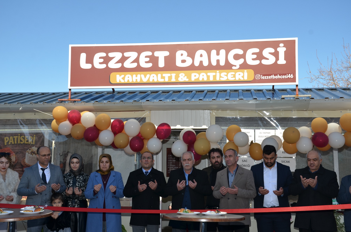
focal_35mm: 52
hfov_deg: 37.9
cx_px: 176
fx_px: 511
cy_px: 116
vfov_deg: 25.6
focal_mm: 35
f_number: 8
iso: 100
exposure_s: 1/250
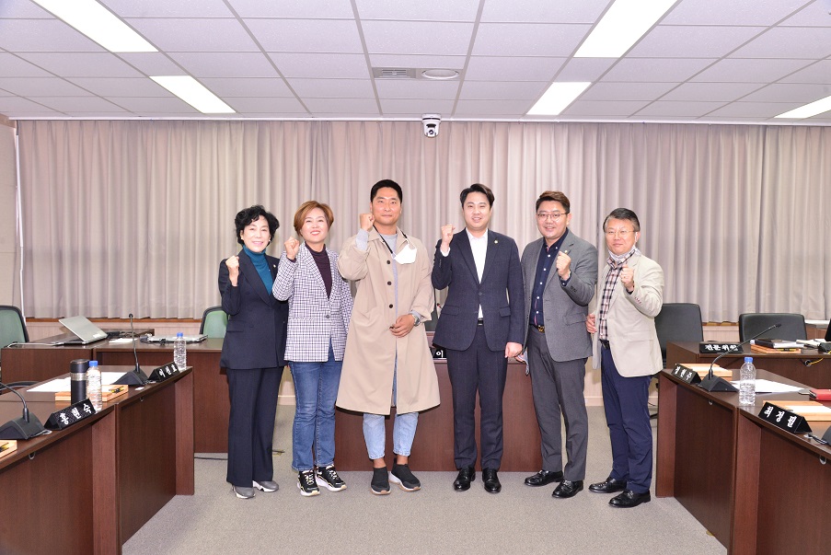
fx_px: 716
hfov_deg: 60.3
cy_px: 278
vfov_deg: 42.4
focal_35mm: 31
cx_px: 416
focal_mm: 31
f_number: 8
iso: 2000
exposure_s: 1/60
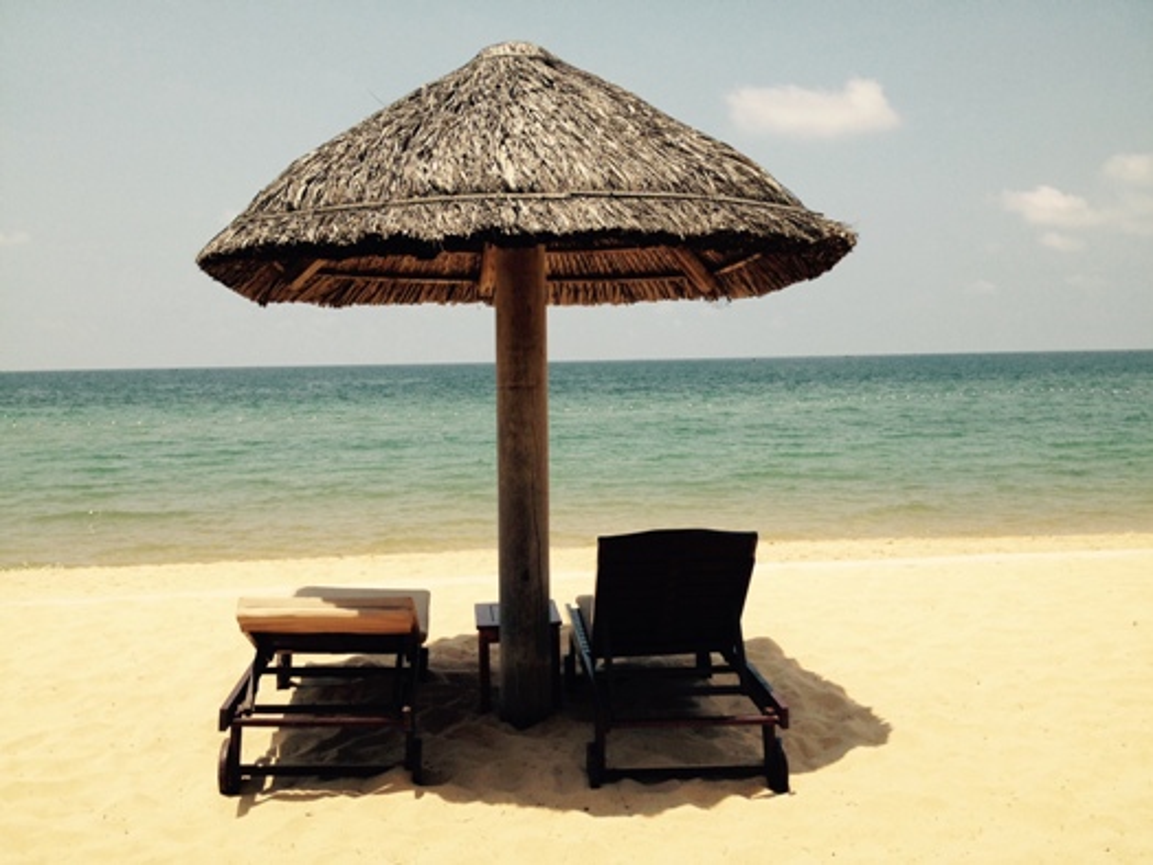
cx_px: 576
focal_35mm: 35
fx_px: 1166
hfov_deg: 52.6
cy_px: 432
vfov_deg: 40.7
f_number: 2.4
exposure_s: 1/2404
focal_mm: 4.28
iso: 50
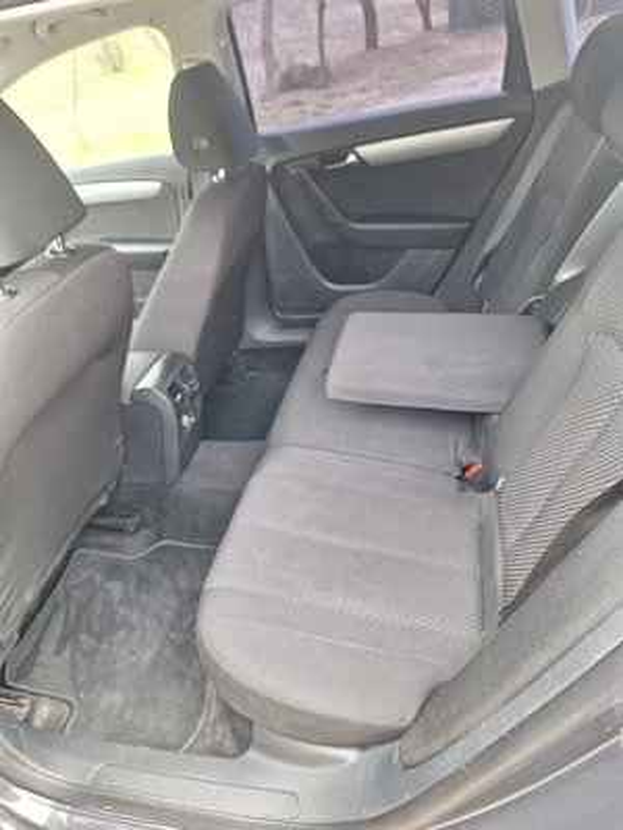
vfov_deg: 73.9
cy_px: 415
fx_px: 552
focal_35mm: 23
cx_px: 312
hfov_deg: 58.9
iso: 50
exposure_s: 1/50
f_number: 1.8
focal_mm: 5.54
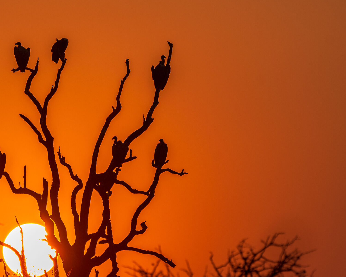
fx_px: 5562
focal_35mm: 543
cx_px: 77
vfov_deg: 2.9
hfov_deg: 3.6
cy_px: 176
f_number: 6.3
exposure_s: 1/1600
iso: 100
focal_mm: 240
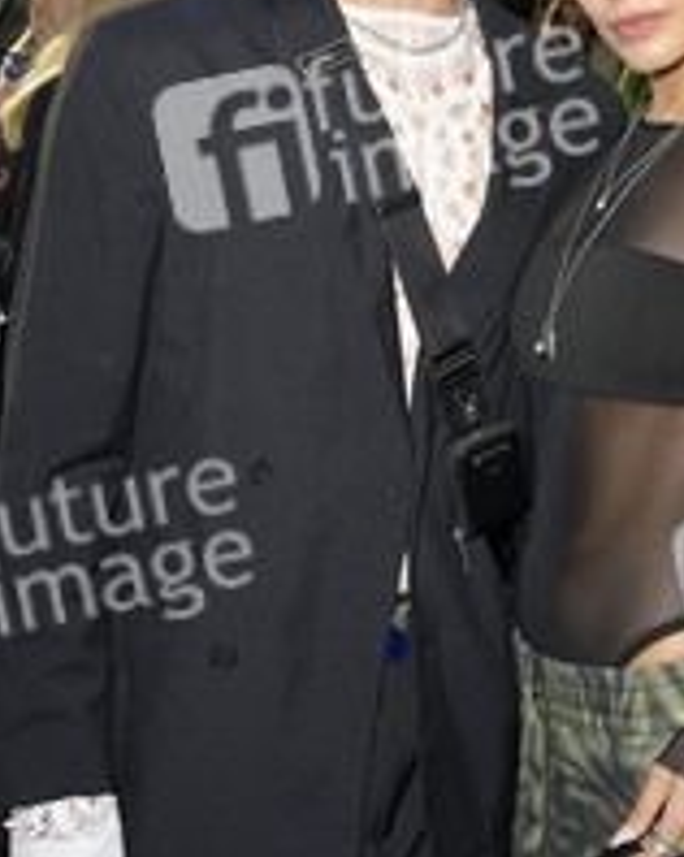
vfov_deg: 26.4
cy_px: 346
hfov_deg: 21.1
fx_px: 1825
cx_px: 502
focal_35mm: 72
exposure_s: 1/250
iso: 400
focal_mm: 38
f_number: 13
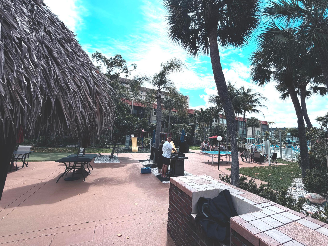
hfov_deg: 94.0
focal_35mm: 16
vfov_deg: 77.8
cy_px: 109
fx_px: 152
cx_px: 185
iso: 20
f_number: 2.2
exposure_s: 1/1105
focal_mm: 2.22
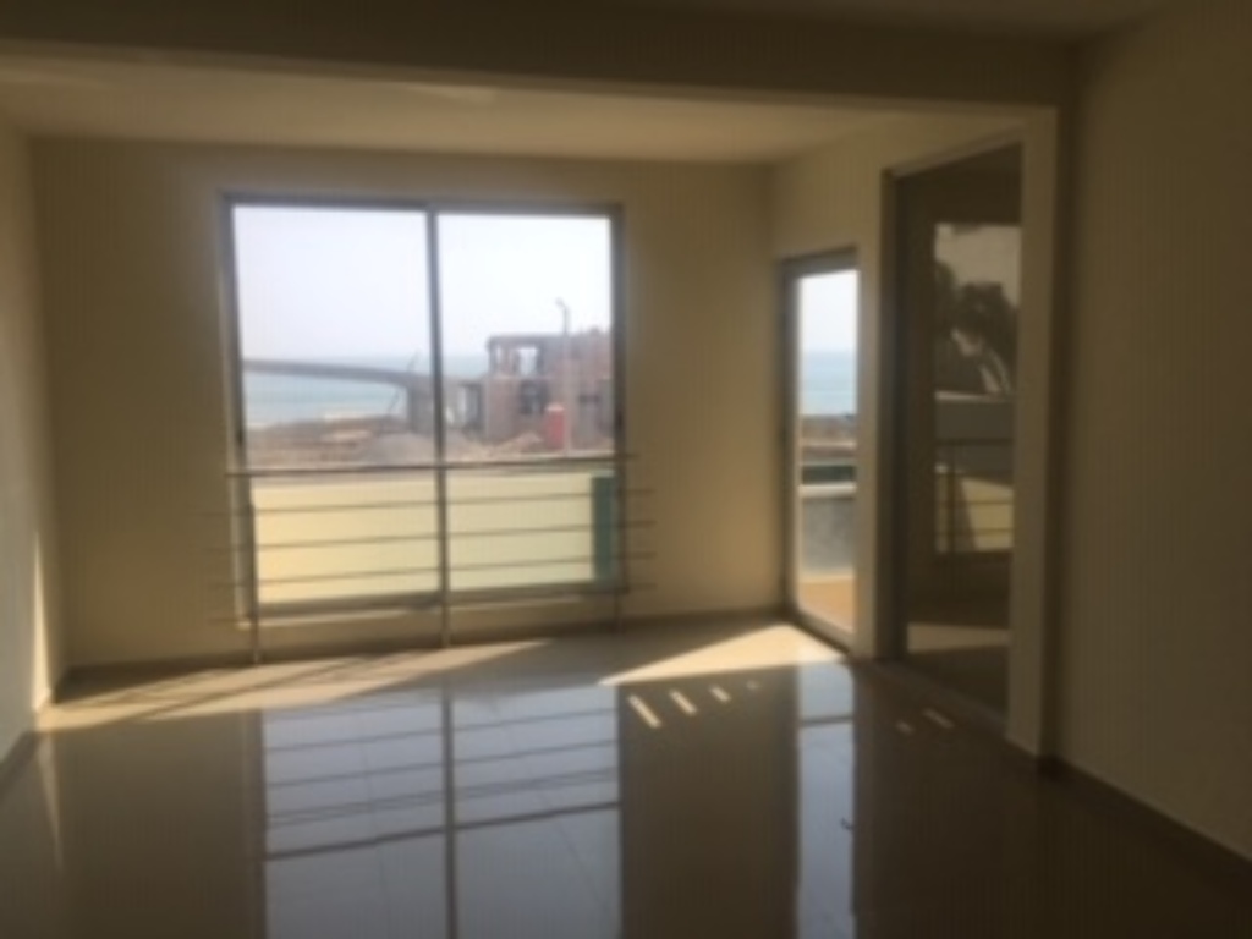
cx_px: 626
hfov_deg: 61.7
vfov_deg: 48.2
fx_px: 1049
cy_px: 470
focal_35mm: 29
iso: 25
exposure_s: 1/754
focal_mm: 4.15
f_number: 2.2
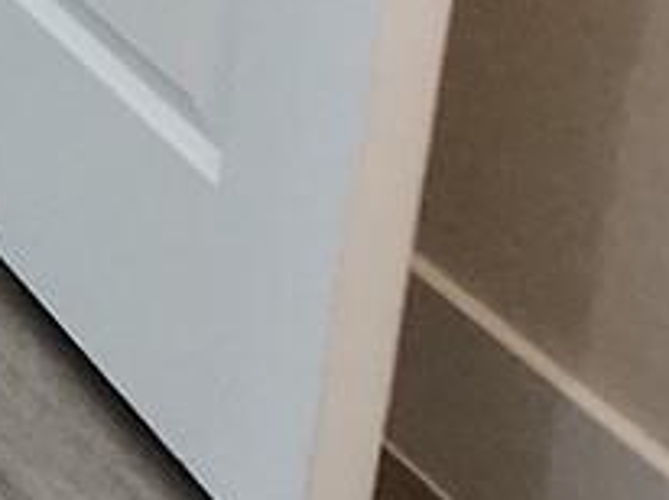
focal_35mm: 101
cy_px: -922
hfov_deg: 8.7
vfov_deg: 10.8
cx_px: -1864
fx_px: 1950
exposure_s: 1/60
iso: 200
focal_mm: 1.74
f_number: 2.2
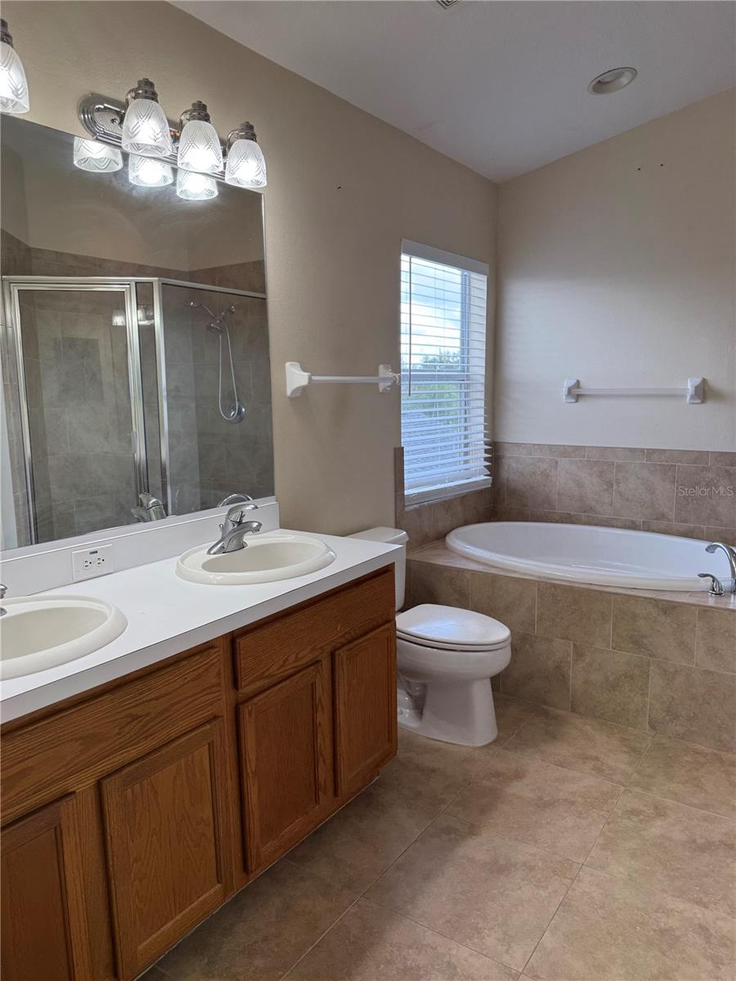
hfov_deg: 56.8
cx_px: 368
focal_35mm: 24
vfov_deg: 71.6
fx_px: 680
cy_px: 490
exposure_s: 1/265
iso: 64
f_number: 1.78
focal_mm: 6.76
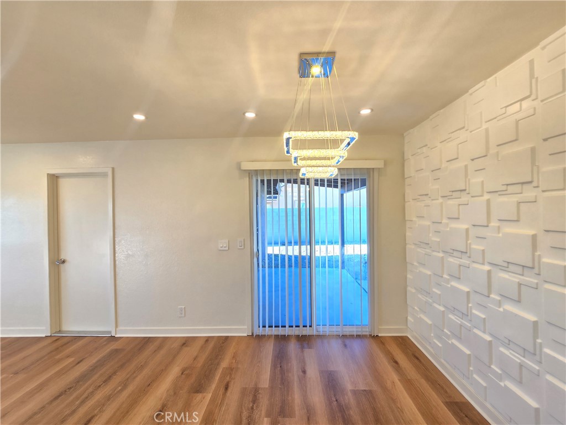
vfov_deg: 89.9
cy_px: 212
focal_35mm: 13
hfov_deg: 106.2
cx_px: 283
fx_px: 213
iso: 64
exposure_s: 1/60
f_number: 2.2
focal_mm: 2.2
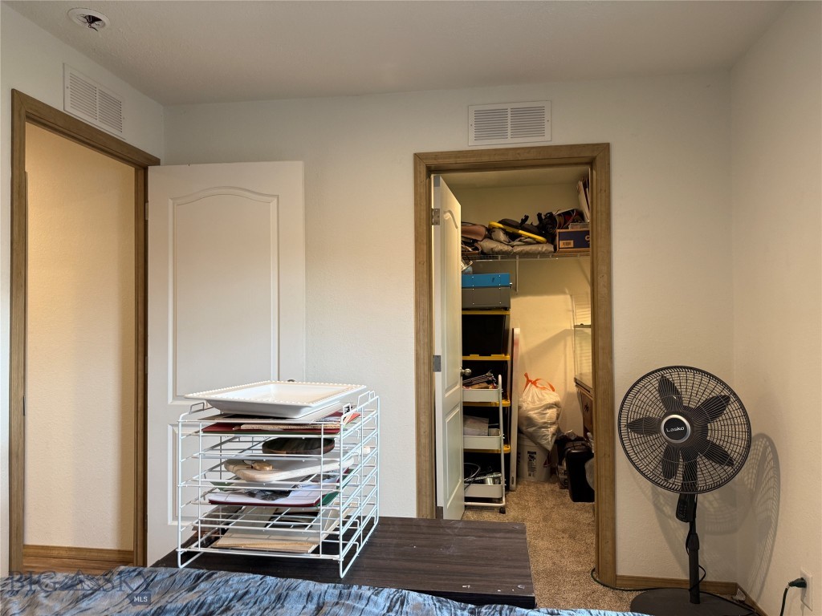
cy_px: 308
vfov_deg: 56.8
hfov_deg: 71.6
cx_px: 411
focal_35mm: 24
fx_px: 570
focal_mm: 6.76
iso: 160
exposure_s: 1/60
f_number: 1.78
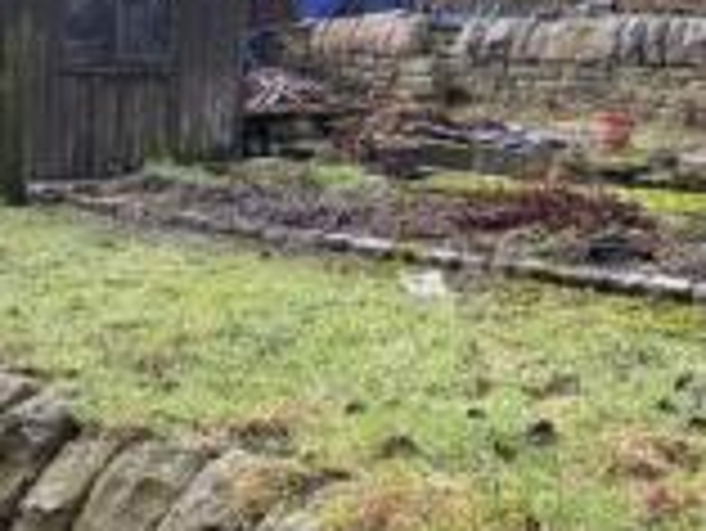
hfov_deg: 36.6
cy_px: 160
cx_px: 447
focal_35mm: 52
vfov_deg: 27.8
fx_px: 1061
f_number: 2.2
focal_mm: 2.22
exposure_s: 1/189
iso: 64
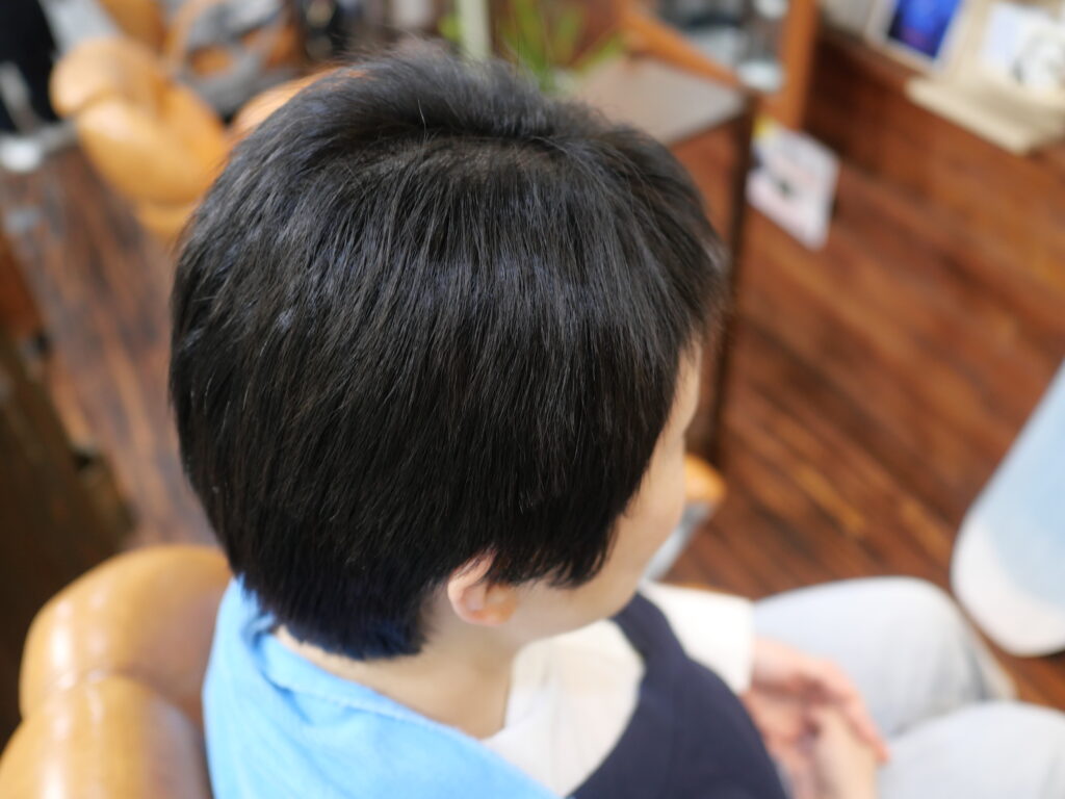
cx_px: 532
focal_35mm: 30
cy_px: 400
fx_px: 923
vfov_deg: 46.8
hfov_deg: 60.0
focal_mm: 15
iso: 500
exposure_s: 1/60
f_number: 1.7
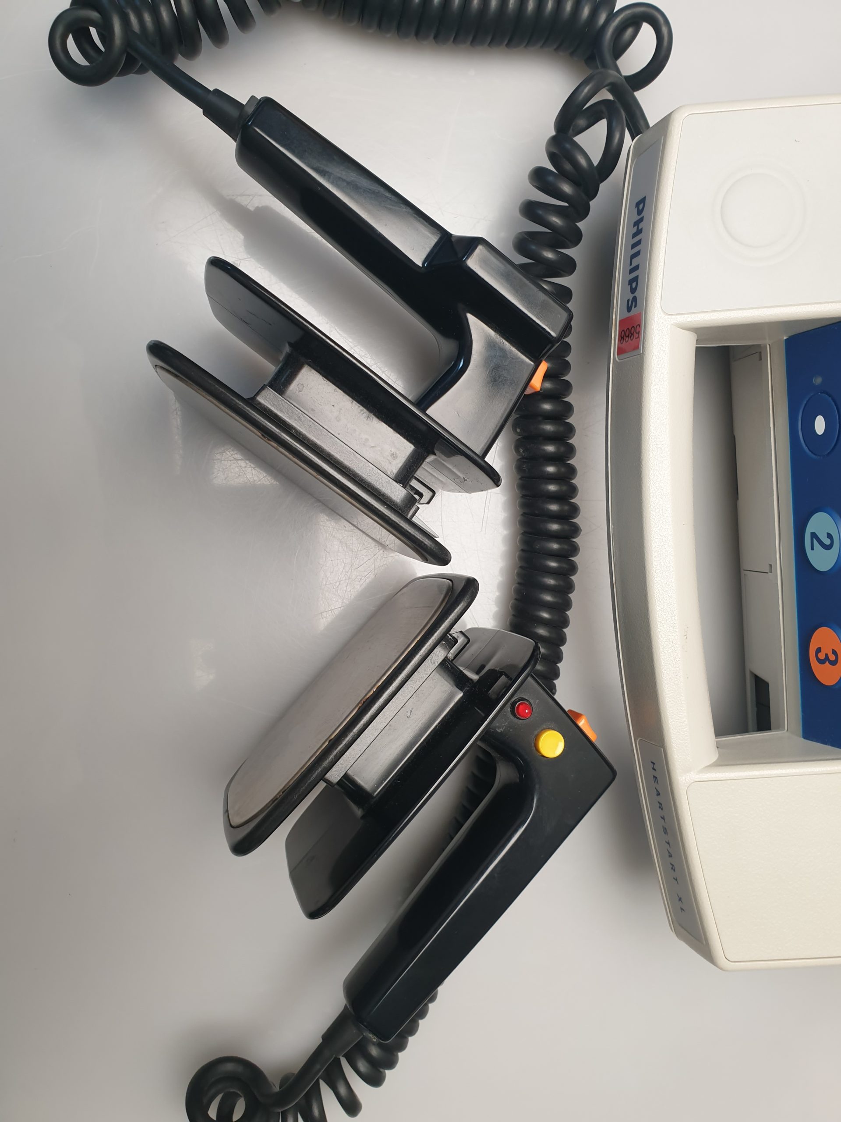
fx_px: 842
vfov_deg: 67.3
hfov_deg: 53.1
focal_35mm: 26
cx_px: 420
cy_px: 561
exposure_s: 1/50
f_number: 2.4
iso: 80
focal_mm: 4.3
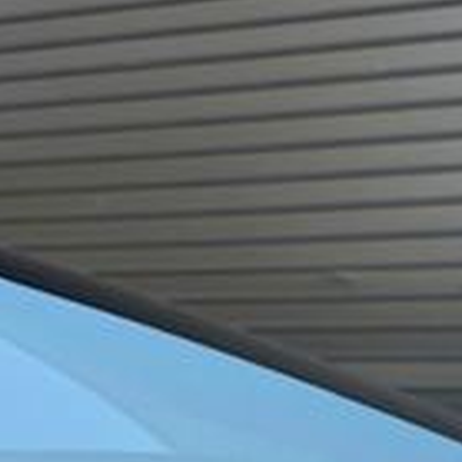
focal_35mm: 98
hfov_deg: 17.7
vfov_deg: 16.3
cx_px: 256
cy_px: 685
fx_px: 1480
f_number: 1.78
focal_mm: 6.76
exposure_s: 1/484
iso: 80
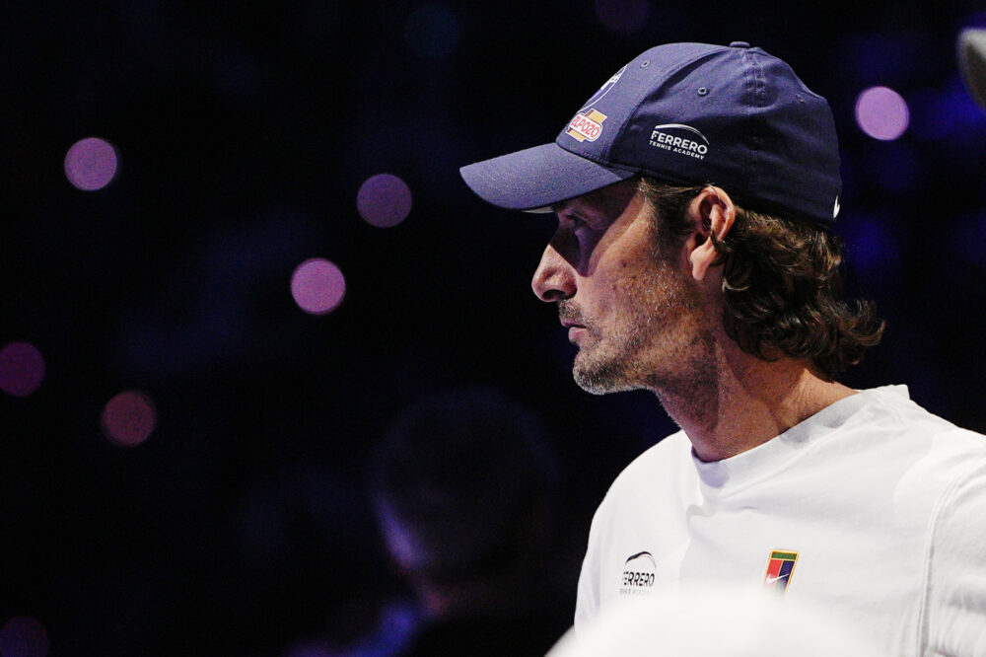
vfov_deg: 10.2
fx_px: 3696
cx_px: 493
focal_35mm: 135
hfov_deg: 15.2
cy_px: 328
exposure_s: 1/2500
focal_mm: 135
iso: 4000
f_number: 2.8
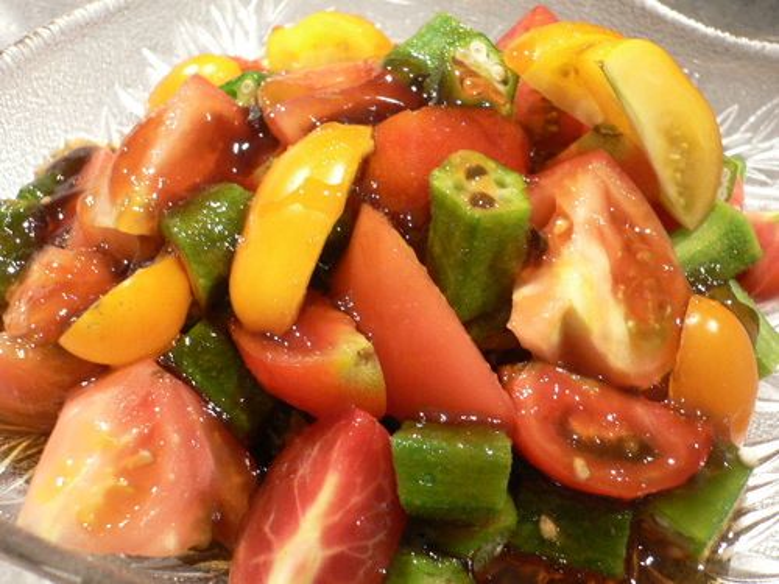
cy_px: 292
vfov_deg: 40.7
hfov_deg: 52.6
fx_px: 788
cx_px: 390
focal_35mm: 35
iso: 200
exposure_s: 1/13
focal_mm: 5.8
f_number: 2.8
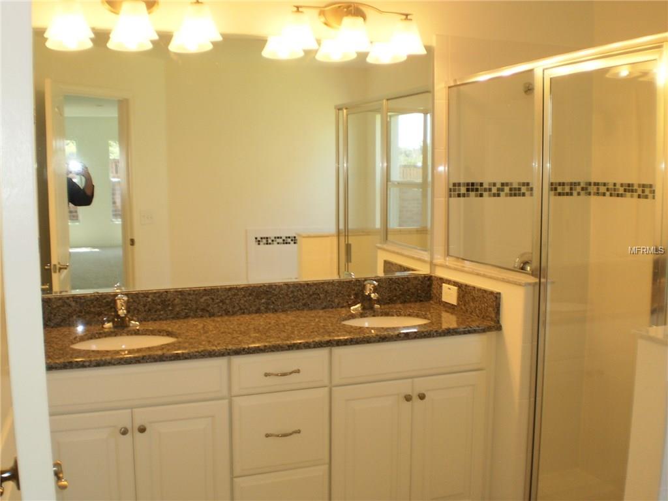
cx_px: 334
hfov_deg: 51.4
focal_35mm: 36
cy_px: 250
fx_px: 695
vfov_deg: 39.7
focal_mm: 6.3
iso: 64
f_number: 3.1
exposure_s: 1/50
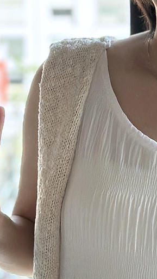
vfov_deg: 13.2
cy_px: 86
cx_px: 261
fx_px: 1205
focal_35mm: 163
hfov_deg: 7.3
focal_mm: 6.86
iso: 80
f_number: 1.78
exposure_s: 1/604
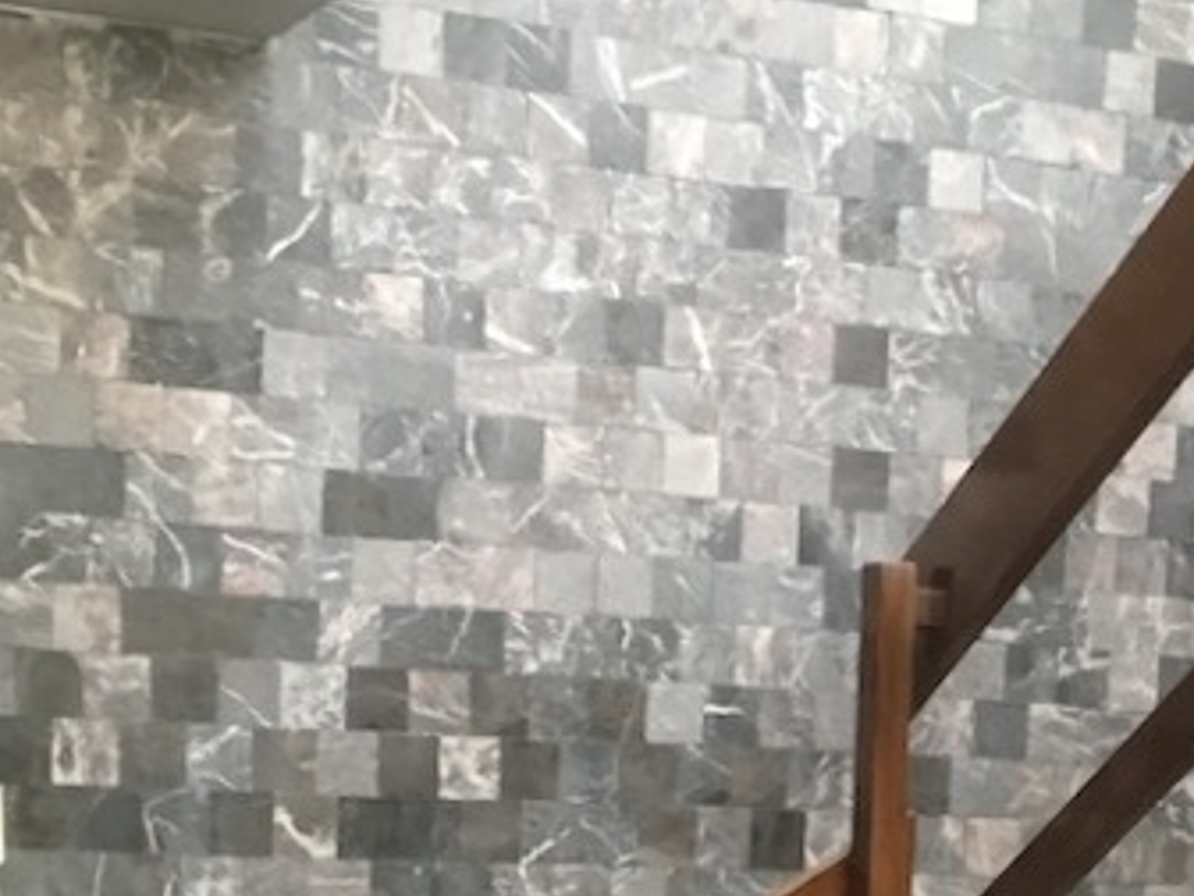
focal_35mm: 92
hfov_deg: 21.0
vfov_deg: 15.5
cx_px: 977
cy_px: 1074
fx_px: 3173
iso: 200
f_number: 2.2
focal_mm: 4.15
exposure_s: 1/24
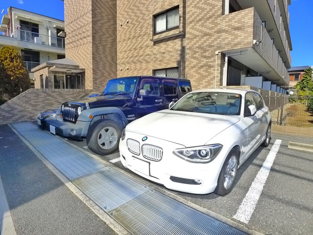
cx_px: 156
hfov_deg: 71.6
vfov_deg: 56.8
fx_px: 217
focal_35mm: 24
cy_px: 118
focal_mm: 5.1
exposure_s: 1/1000
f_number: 4.5
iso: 400
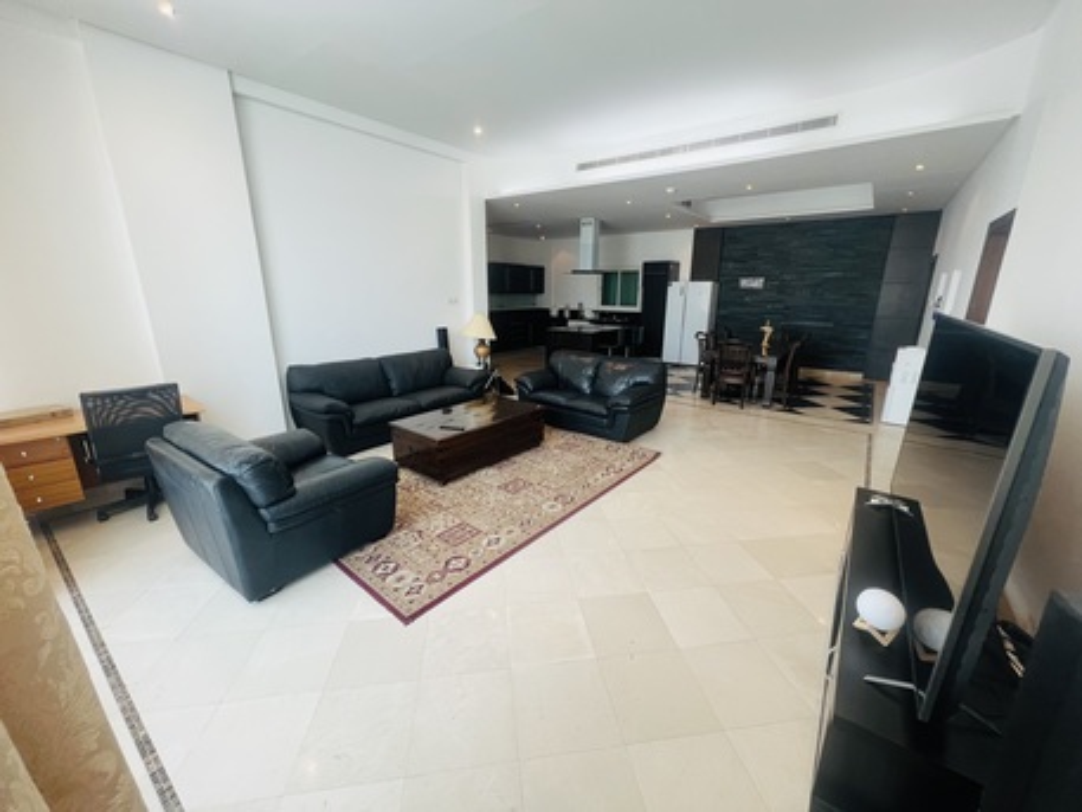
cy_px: 406
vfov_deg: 89.9
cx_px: 541
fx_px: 406
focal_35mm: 13
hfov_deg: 106.2
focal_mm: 1.57
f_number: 1.8
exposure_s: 1/100
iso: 160
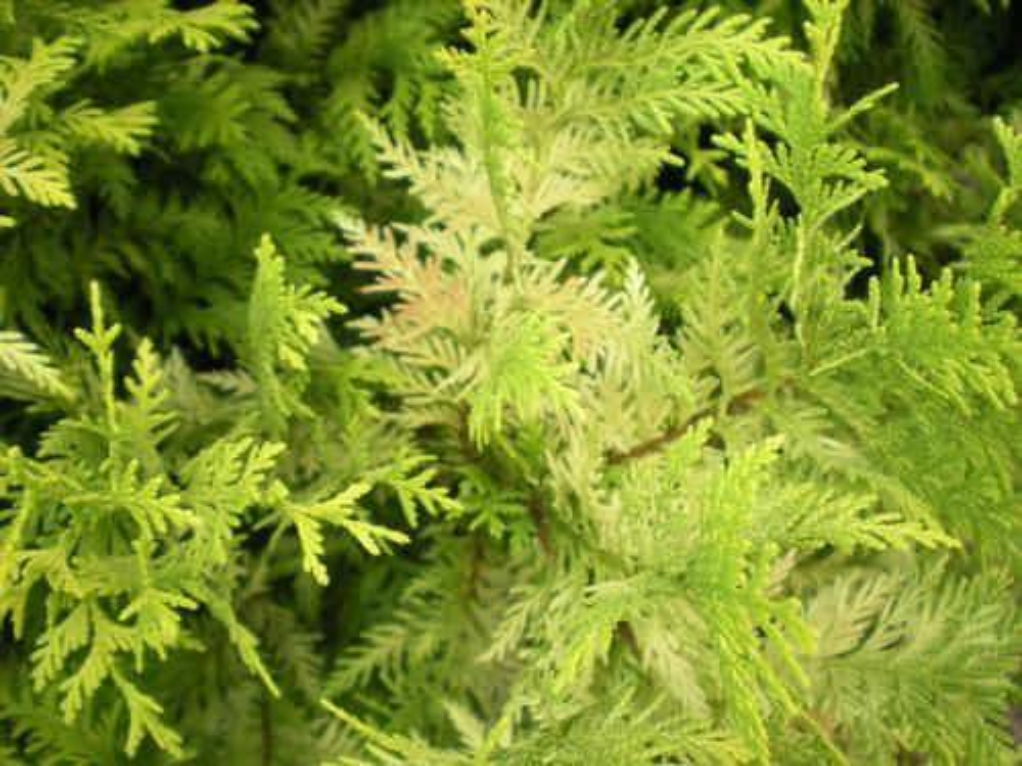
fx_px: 1122
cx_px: 511
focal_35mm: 38
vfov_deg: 37.7
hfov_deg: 49.0
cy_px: 383
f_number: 3.1
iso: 64
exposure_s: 1/80.7
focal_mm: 6.3
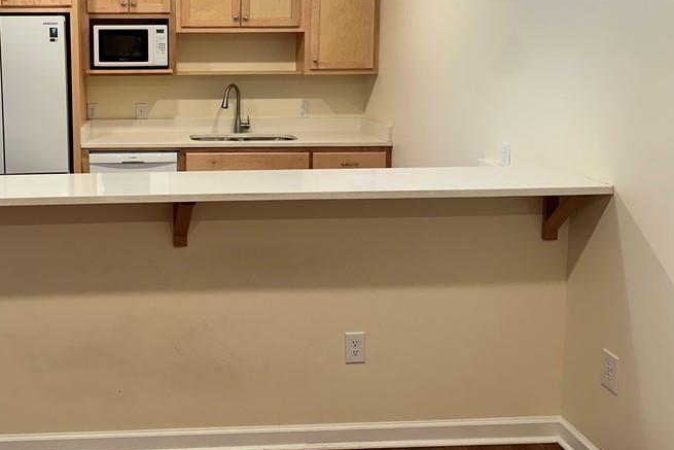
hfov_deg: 47.8
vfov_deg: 33.7
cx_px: 173
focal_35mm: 39
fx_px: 730
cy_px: 126
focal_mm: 6.86
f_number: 1.78
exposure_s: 1/120
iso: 125
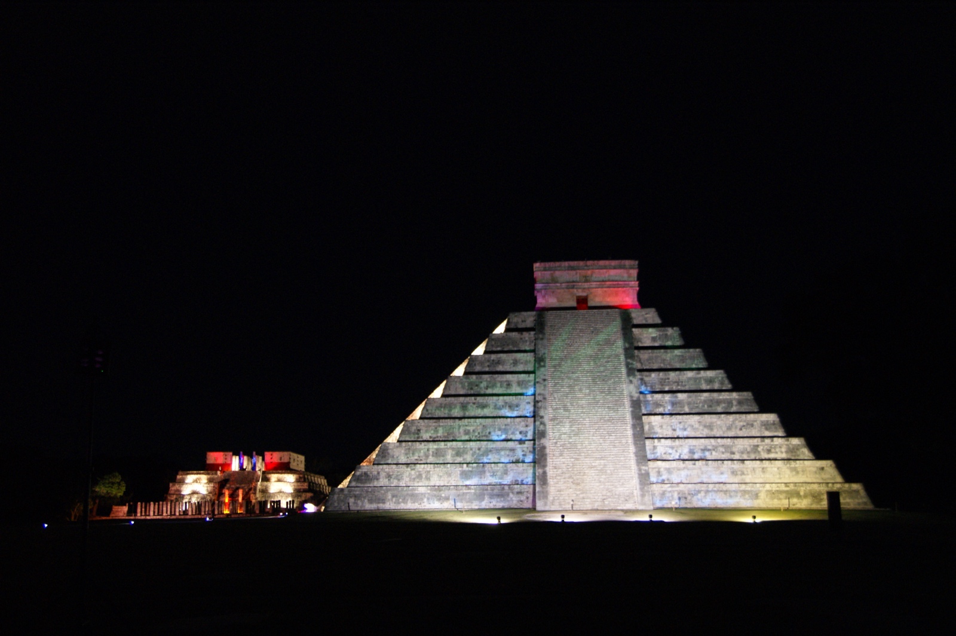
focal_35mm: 39
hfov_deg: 49.6
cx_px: 478
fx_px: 1035
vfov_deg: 34.2
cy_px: 318
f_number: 4
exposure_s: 1/3
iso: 800
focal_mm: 26
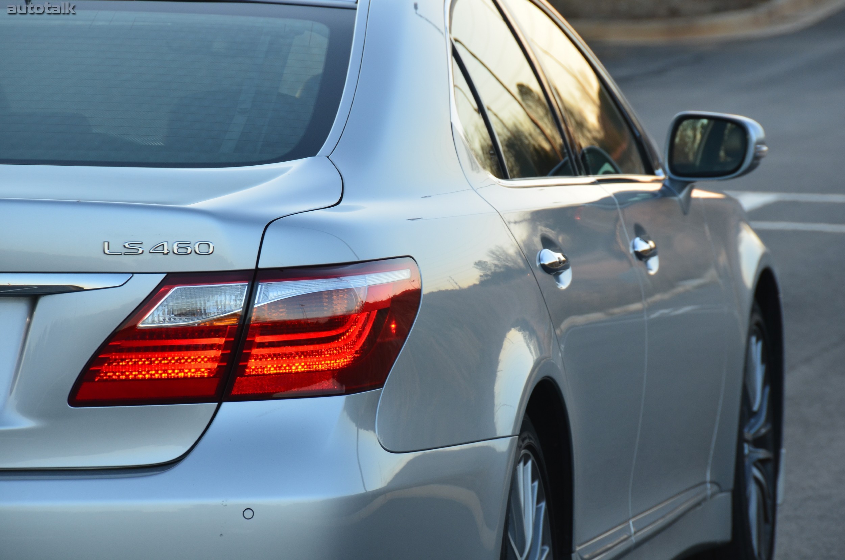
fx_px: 7027
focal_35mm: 300
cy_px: 280
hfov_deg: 6.9
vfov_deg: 4.6
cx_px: 422
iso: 400
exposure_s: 1/50
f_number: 10
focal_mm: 200
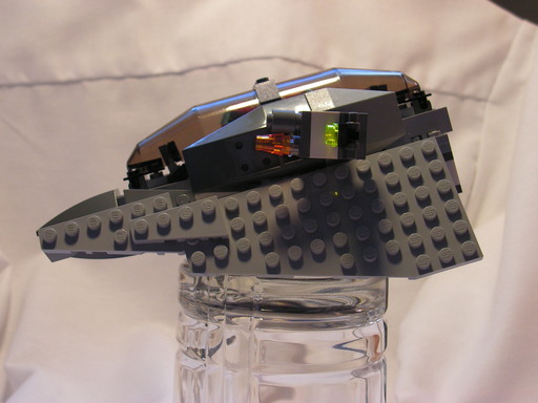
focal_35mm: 59
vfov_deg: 24.8
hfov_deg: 32.7
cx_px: 269
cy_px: 202
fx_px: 917
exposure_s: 1/60
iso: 125
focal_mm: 9.9
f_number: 3.3
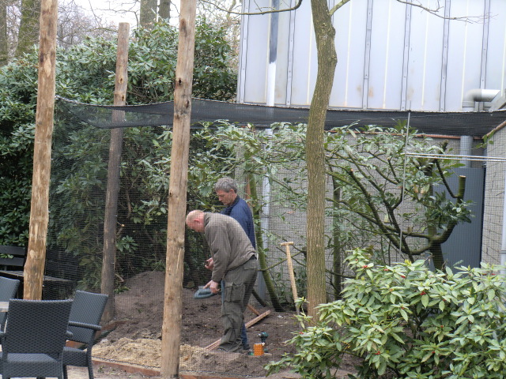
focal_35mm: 123
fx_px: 1798
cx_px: 253
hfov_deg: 16.0
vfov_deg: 12.0
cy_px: 190
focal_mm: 22
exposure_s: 1/60
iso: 100
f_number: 5.2
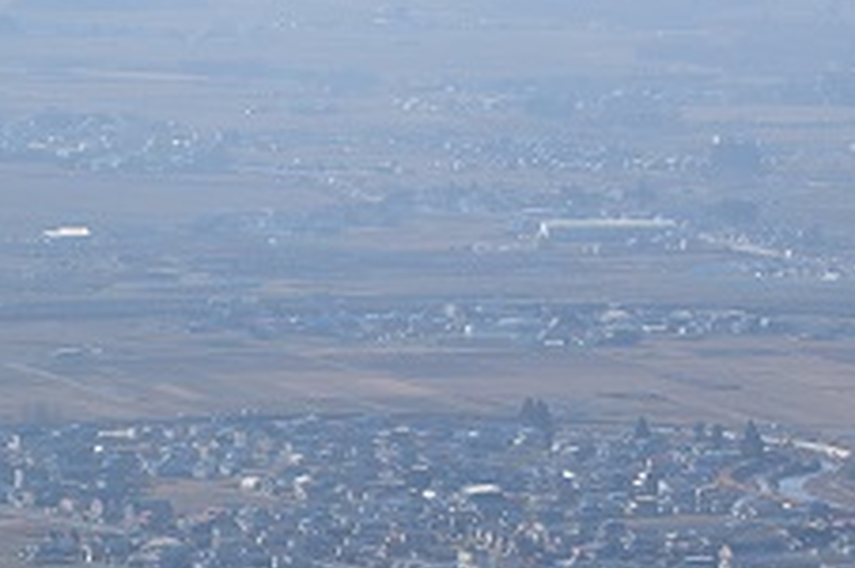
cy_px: 23
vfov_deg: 3.9
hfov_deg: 5.9
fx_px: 8229
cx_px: 817
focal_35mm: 347
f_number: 11
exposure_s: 1/500
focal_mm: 116
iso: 220
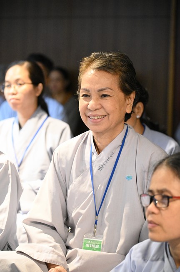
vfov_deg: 18.3
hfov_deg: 12.2
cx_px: 90
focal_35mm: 112
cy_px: 136
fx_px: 842
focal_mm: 112
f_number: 4
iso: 12800
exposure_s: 1/160
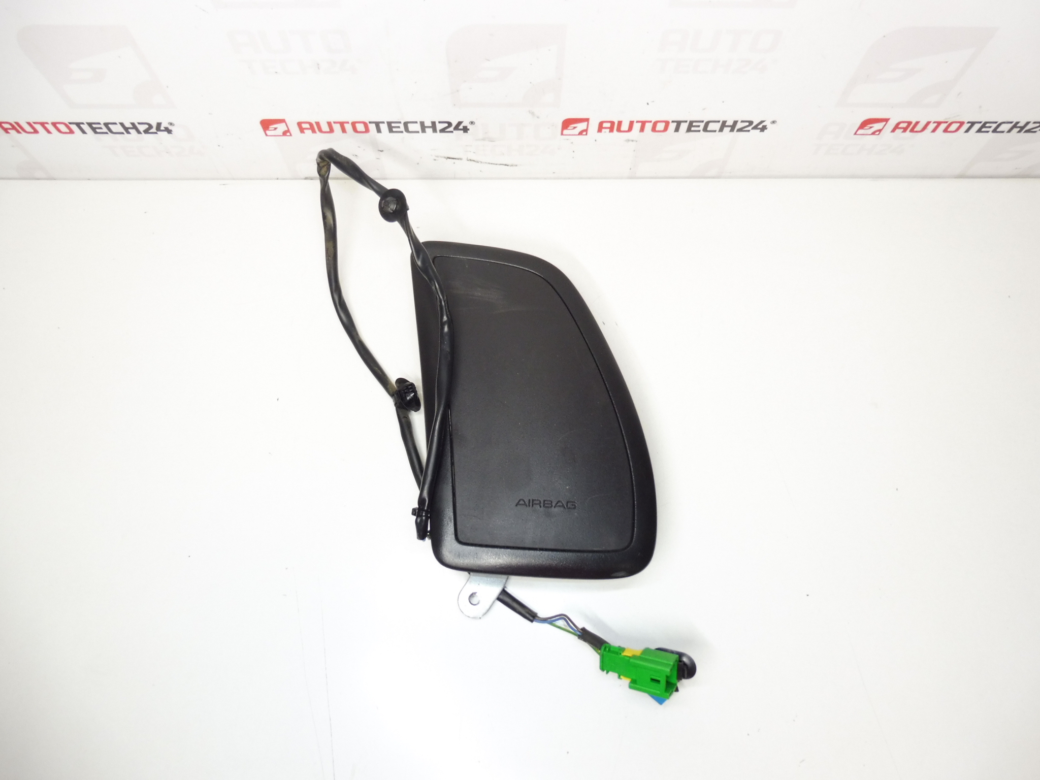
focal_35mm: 24
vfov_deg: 56.8
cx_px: 520
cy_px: 390
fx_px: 721
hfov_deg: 71.6
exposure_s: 1/60
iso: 200
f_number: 3.5
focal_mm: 4.3
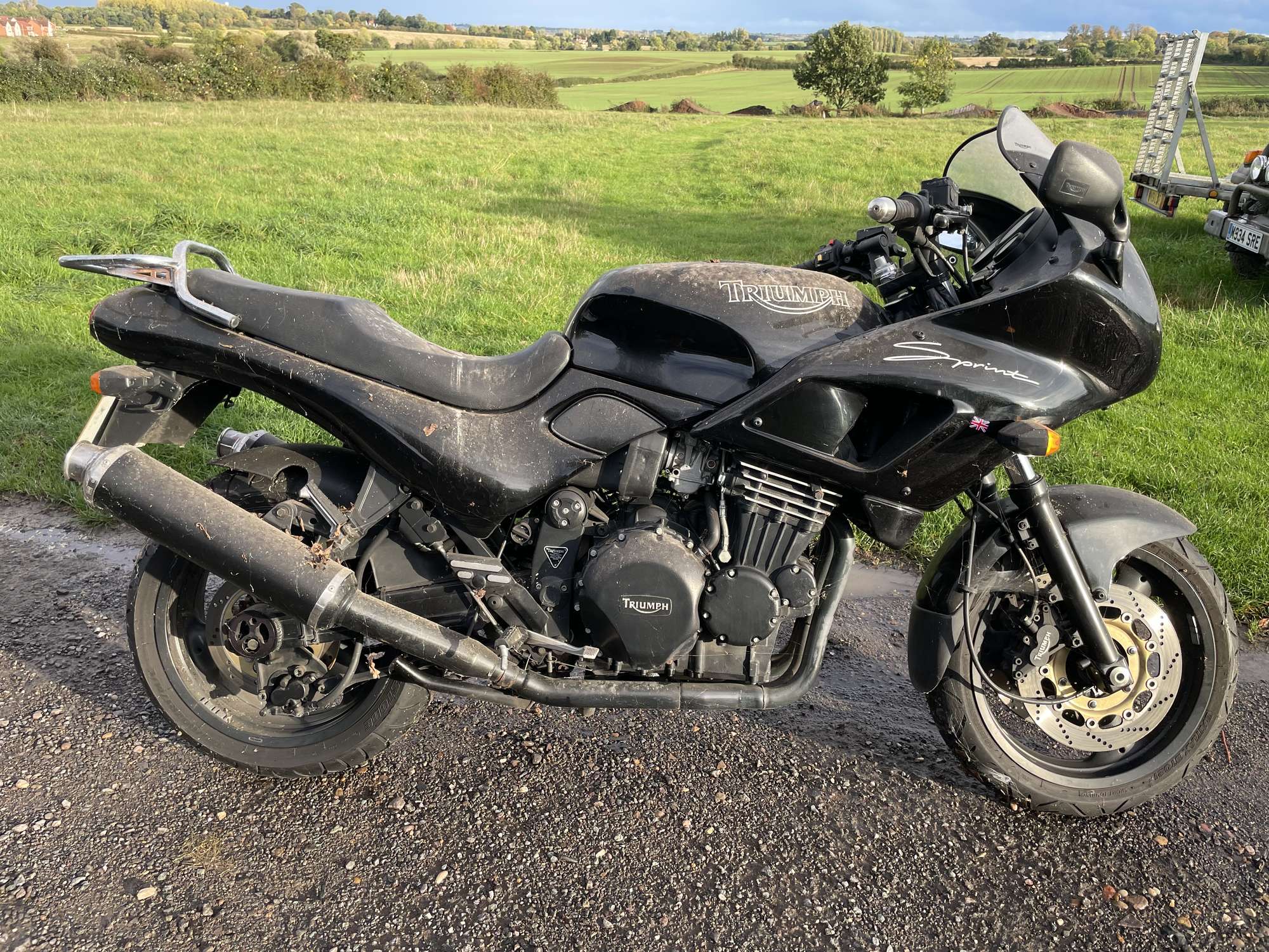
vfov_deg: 53.1
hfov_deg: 67.3
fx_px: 953
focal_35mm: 26
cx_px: 634
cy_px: 476
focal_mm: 4.2
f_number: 1.6
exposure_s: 1/530
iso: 32
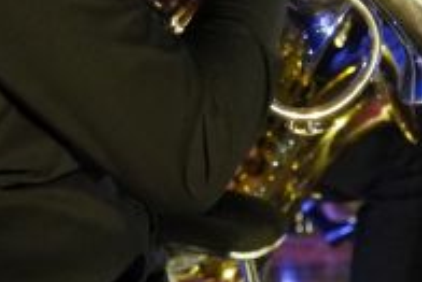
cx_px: -511
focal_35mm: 567
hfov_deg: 3.6
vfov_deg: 2.4
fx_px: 6651
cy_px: 43
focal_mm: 50
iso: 1000
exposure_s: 1/80
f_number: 3.2
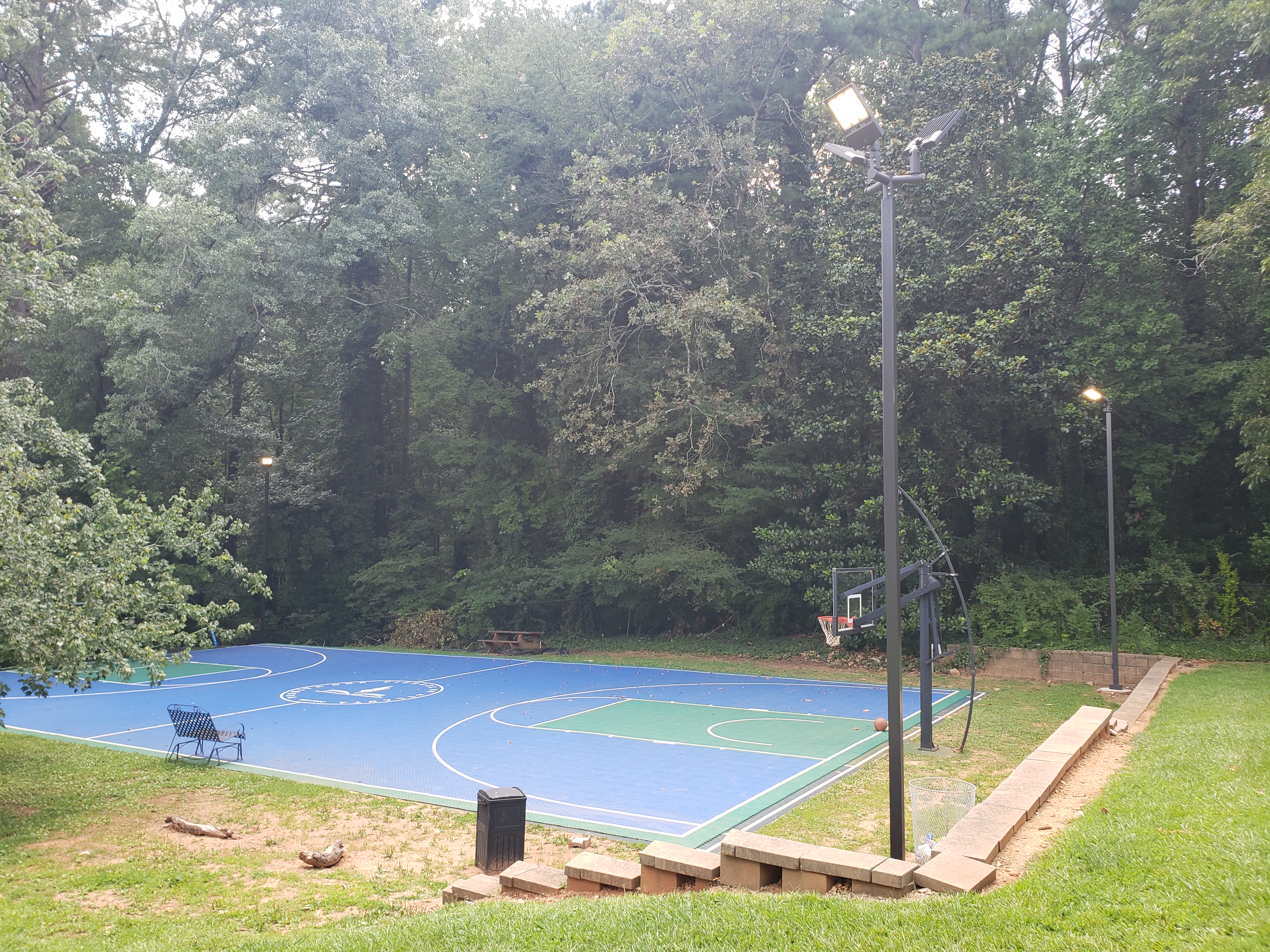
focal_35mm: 26
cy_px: 476
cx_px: 635
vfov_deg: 53.1
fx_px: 954
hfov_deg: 67.3
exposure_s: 1/120
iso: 64
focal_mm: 4.3
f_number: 2.4
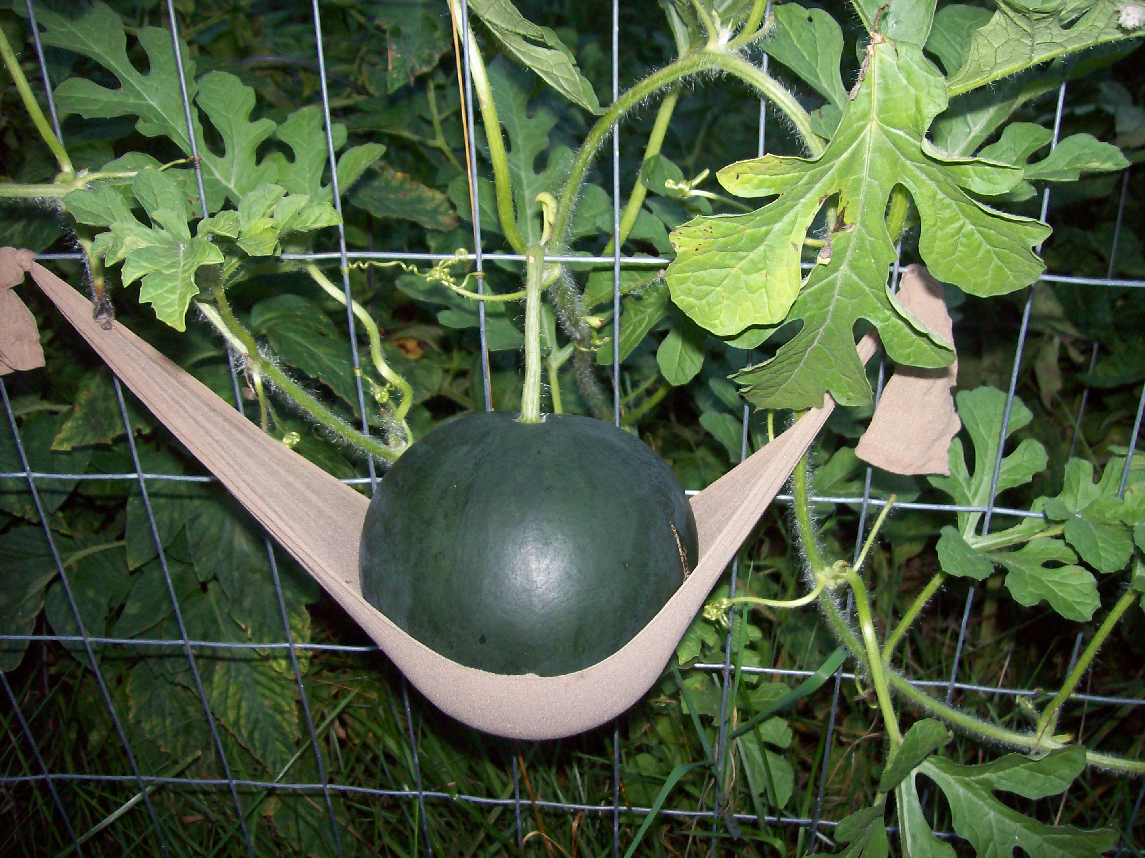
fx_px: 1190
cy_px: 429
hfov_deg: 51.4
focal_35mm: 36
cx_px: 572
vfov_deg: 39.6
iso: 80
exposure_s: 1/64
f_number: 2.7
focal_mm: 6
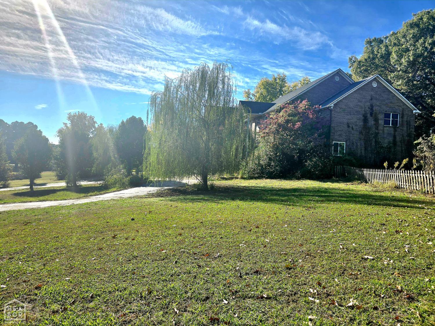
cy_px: 163
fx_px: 289
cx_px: 218
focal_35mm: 23
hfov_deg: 73.9
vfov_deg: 58.9
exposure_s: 1/2000
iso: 12
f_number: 1.7
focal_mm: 6.3
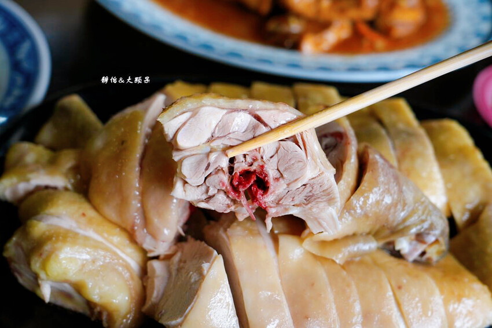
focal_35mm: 51
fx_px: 697
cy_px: 164
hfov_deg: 38.9
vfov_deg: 26.5
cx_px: 246
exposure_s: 1/160
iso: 320
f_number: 6.3
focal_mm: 51
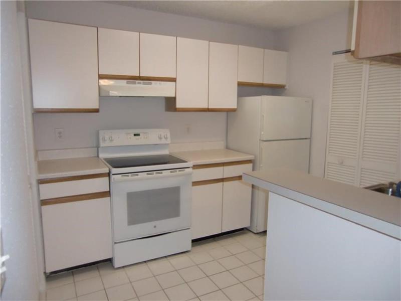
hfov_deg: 71.6
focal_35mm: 24
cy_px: 150
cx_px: 200
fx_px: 278
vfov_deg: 56.8
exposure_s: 1/60
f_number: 3.2
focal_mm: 4.3
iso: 320
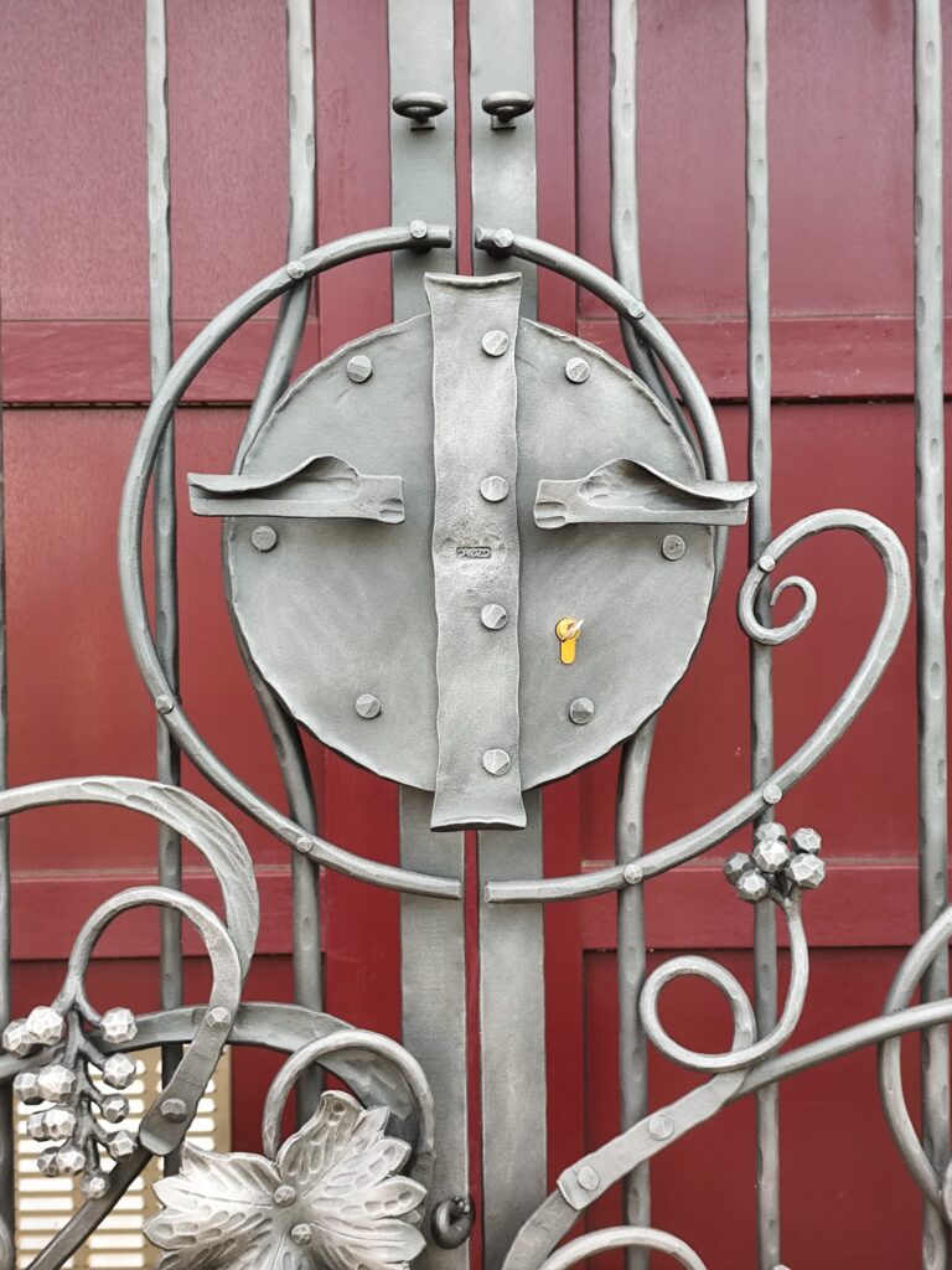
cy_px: 635
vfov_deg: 41.2
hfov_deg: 31.5
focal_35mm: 46
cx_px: 476
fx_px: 1687
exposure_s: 1/100
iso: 160
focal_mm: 6.14
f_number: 1.65
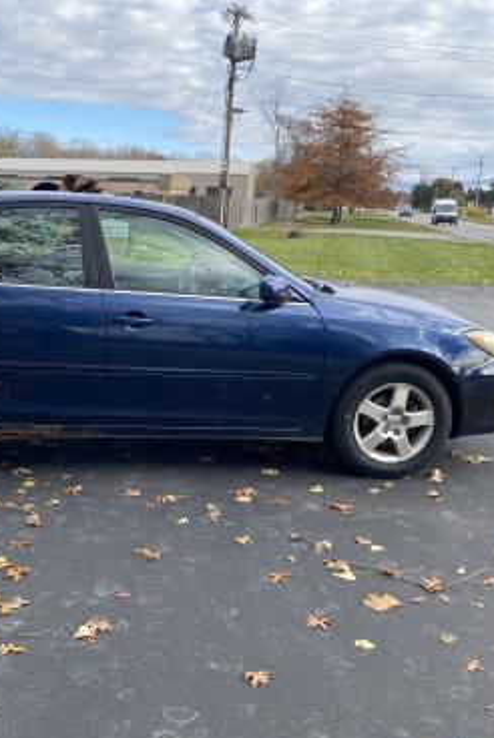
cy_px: 377
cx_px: 122
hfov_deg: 35.2
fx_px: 760
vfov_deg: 51.8
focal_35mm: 37
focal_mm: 4.25
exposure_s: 1/990
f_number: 1.8
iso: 32
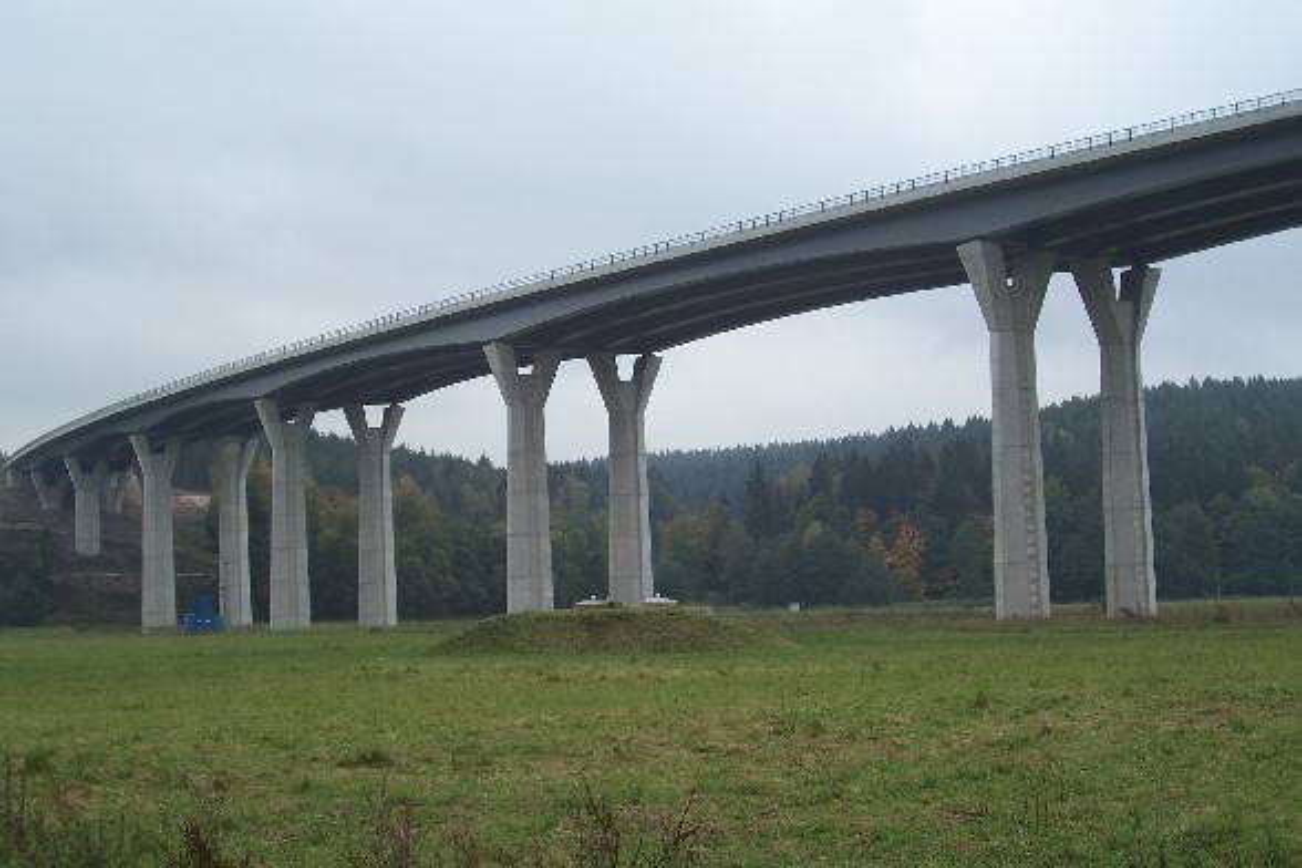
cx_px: 651
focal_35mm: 53
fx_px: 1917
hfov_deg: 37.5
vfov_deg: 25.5
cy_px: 434
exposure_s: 1/350
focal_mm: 8.6
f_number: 3.4
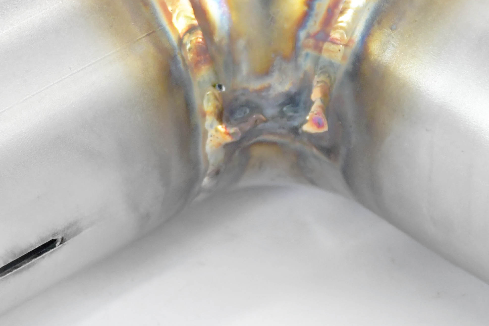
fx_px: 5745
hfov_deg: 4.9
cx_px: 273
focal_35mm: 423
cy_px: 100
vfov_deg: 3.2
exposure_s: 1/160
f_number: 8
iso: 2000
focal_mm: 100
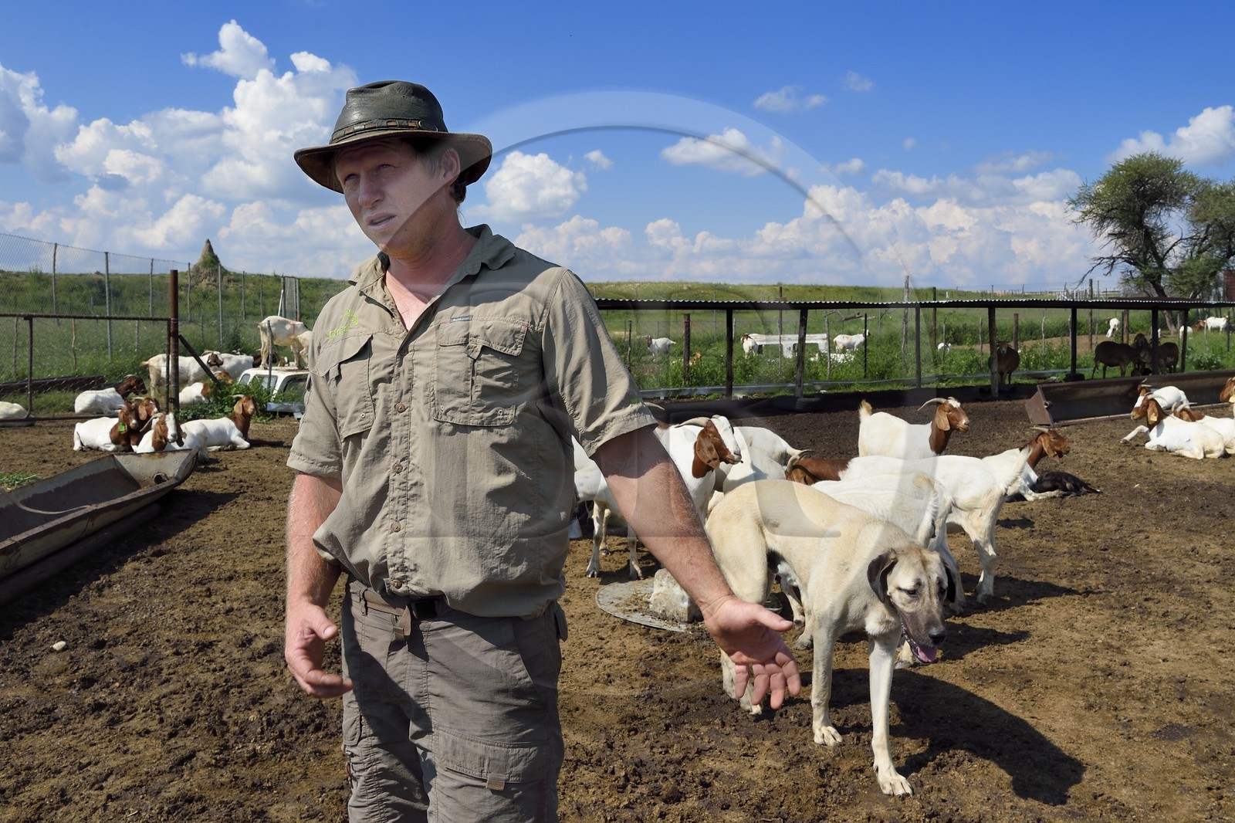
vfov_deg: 49.5
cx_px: 618
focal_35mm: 26
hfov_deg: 69.4
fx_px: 892
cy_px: 412
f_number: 13
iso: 200
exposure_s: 1/320
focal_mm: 26
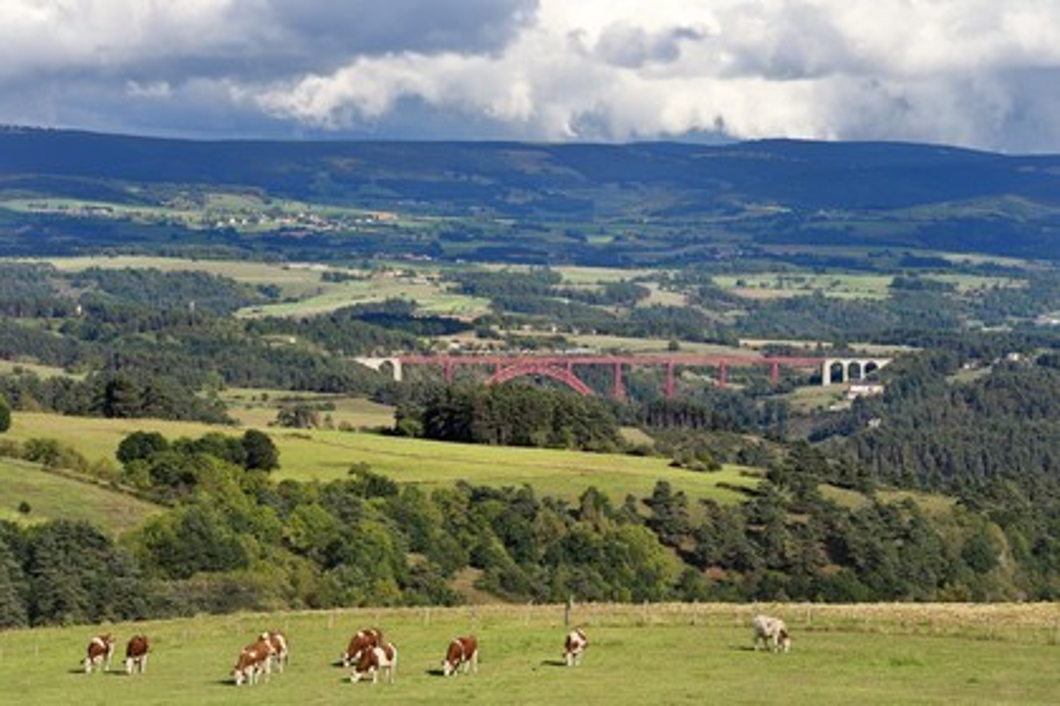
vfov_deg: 8.1
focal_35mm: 170
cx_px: 530
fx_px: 5005
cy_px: 353
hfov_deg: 12.1
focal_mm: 170
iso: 200
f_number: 11
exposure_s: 1/320
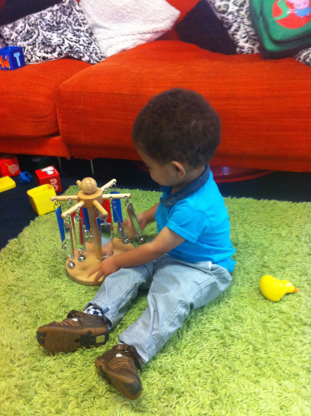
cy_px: 208
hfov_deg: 40.6
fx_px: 420
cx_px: 156
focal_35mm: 35
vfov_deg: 52.7
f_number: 2.8
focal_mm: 3.85
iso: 400
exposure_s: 1/15
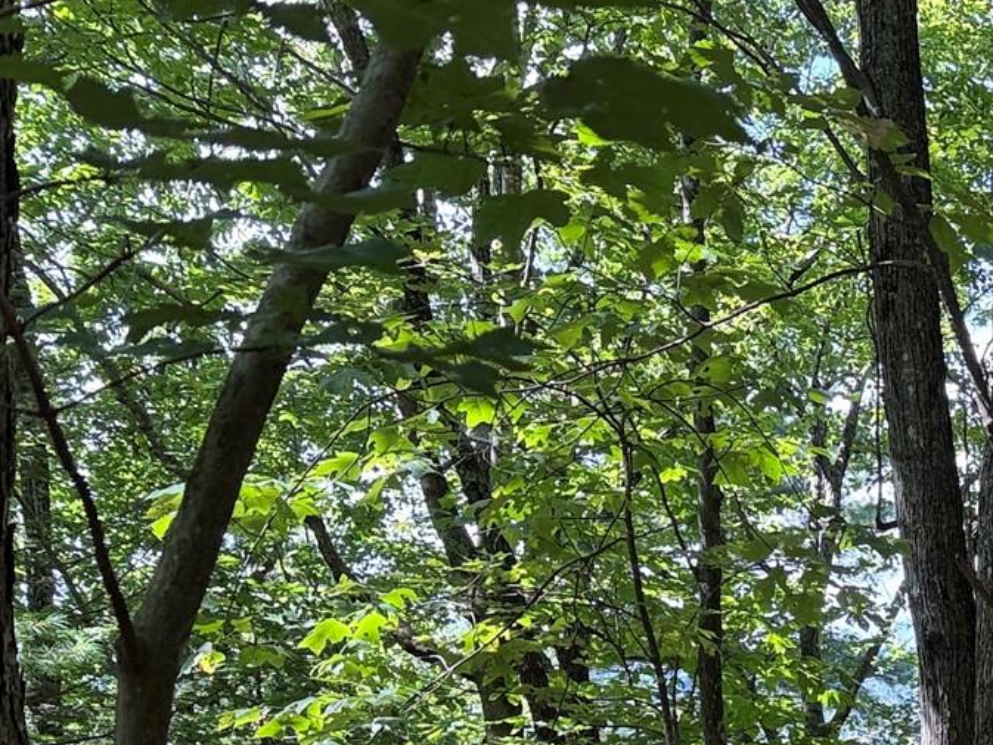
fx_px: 2094
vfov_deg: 18.5
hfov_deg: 23.4
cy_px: 1019
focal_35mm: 73
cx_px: 1309
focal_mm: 6.76
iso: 160
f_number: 1.78
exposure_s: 1/214
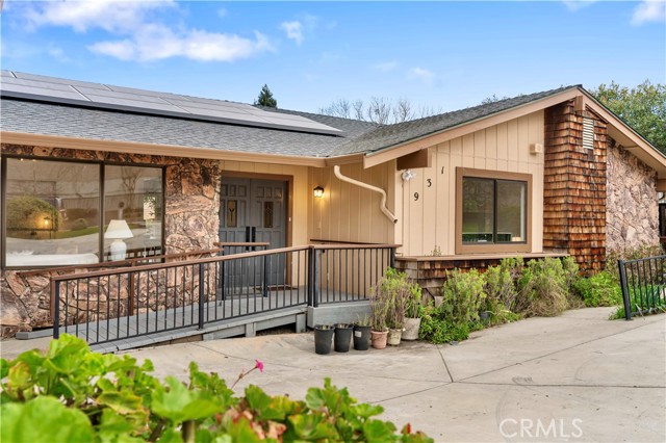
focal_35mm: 30
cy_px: 222
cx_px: 333
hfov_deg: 62.0
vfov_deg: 43.6
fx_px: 555
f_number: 9
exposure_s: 1/40
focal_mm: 30
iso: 200
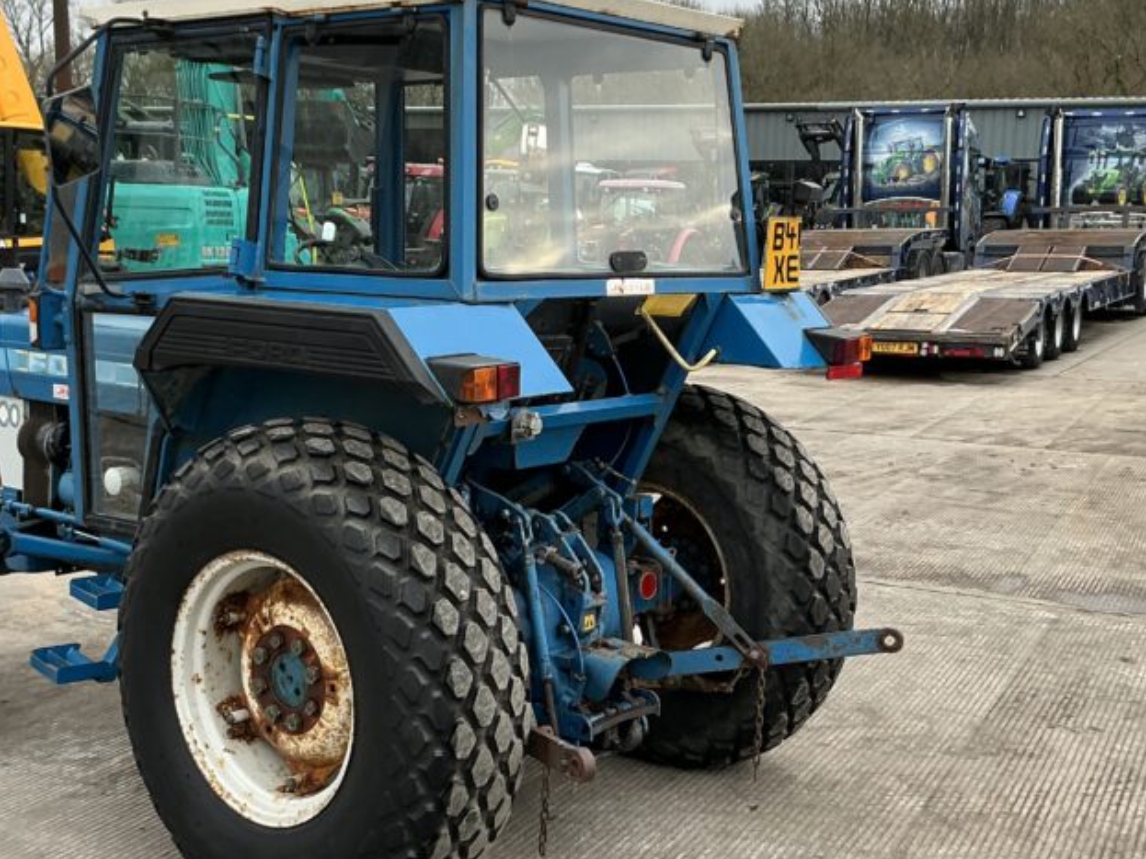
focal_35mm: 46
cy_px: 438
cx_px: 557
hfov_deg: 41.2
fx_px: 1523
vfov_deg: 31.5
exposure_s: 1/281
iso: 25
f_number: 1.8
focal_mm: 3
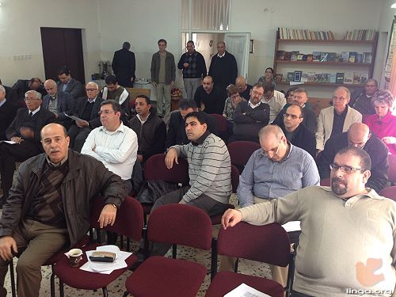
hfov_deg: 55.4
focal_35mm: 33
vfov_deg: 42.9
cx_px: 198
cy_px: 148
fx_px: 378
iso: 80
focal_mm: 4.13
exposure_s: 1/20
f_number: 2.4
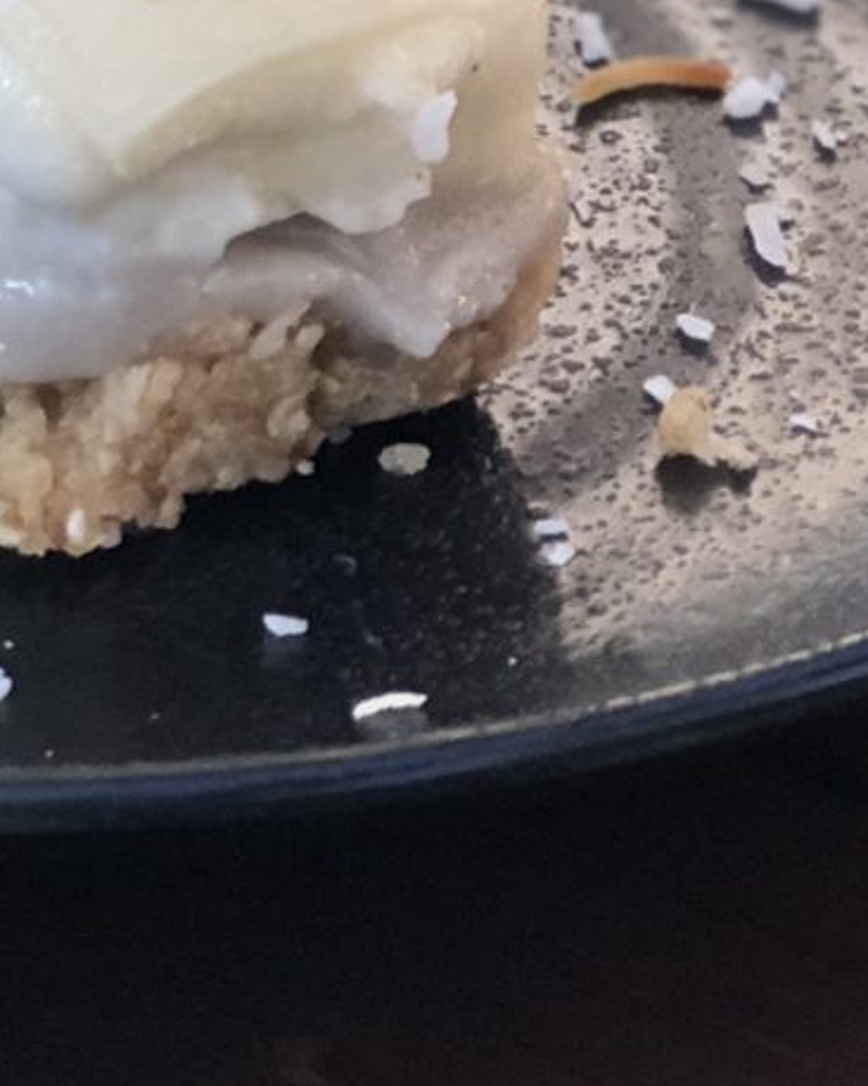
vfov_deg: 7.5
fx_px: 8001
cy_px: -970
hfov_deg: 6.1
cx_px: -567
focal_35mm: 249
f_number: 2.8
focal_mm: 6.6
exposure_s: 1/30
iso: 50
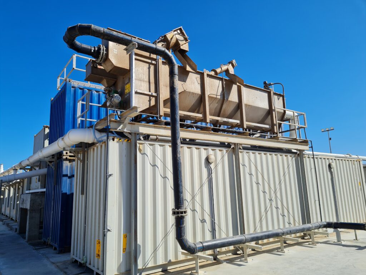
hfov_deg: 67.3
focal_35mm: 26
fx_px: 275
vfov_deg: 53.1
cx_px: 183
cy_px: 138
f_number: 1.8
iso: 50
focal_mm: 5.4
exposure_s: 1/3064
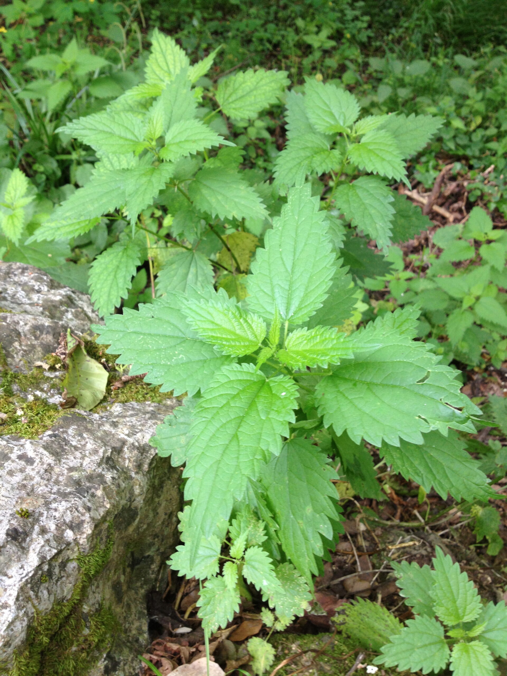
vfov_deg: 52.6
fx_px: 683
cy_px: 338
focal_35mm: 35
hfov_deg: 40.7
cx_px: 254
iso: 80
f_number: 2.4
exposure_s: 1/20
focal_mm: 4.28
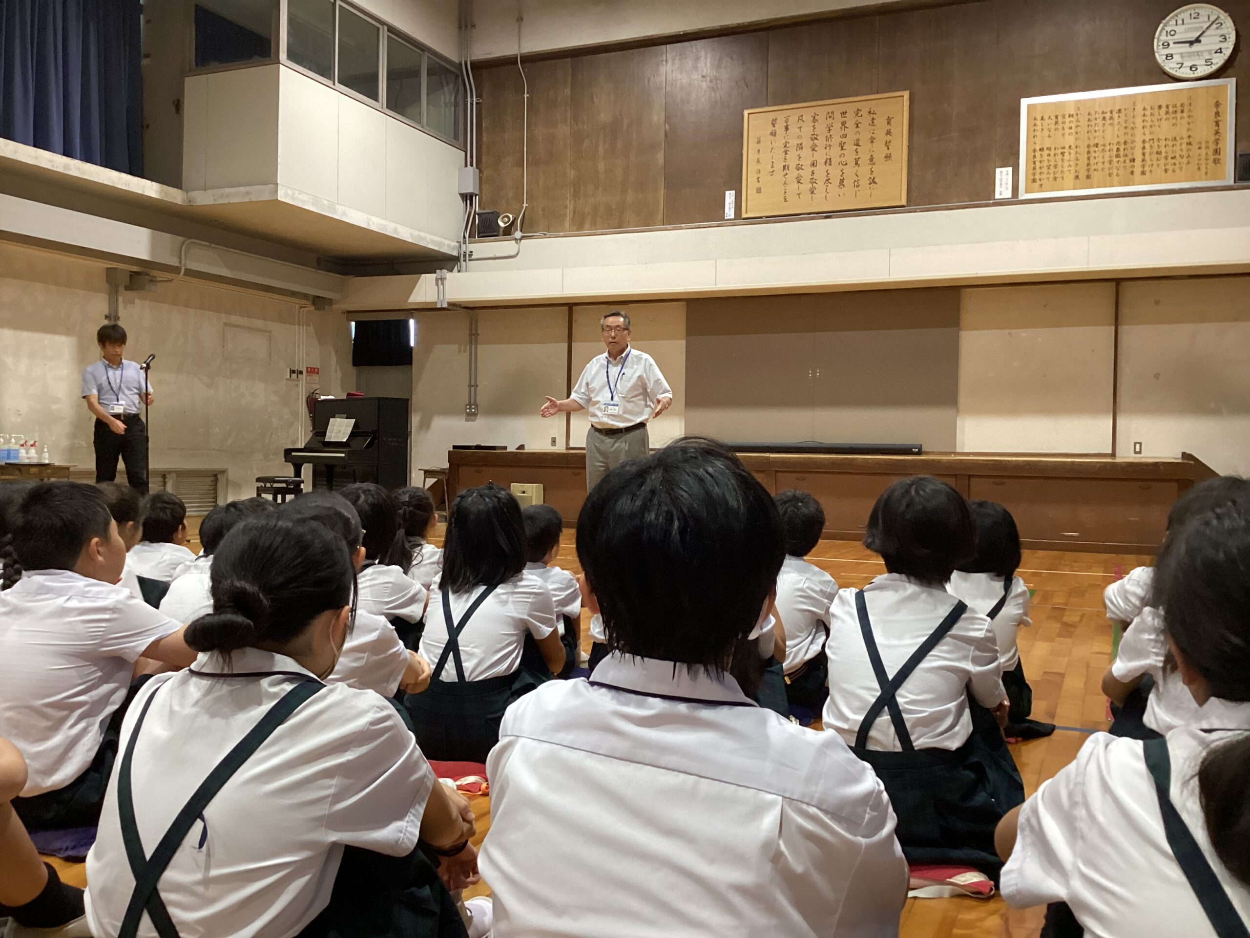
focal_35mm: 31
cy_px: 469
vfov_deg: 45.4
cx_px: 625
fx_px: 1119
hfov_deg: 58.4
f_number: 2.4
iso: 320
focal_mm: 3.3
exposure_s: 1/60
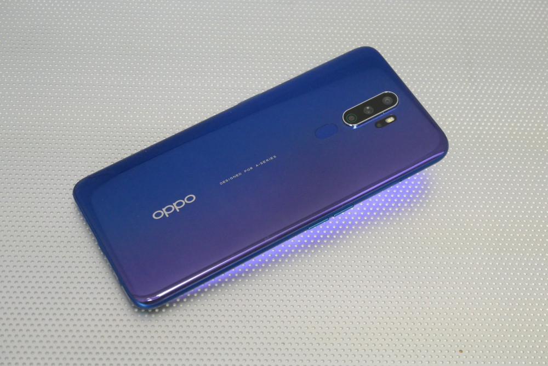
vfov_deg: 19.7
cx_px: 274
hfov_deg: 29.2
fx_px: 1050
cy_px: 183
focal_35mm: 69
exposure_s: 1/30
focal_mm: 25.2
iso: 1600
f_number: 4.6
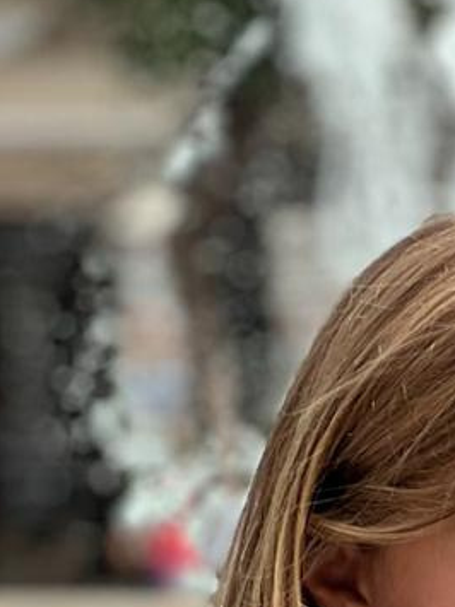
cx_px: 831
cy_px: 1180
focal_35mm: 347
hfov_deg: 4.2
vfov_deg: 5.6
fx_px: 6085
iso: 32
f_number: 2.8
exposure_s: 1/699
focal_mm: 9
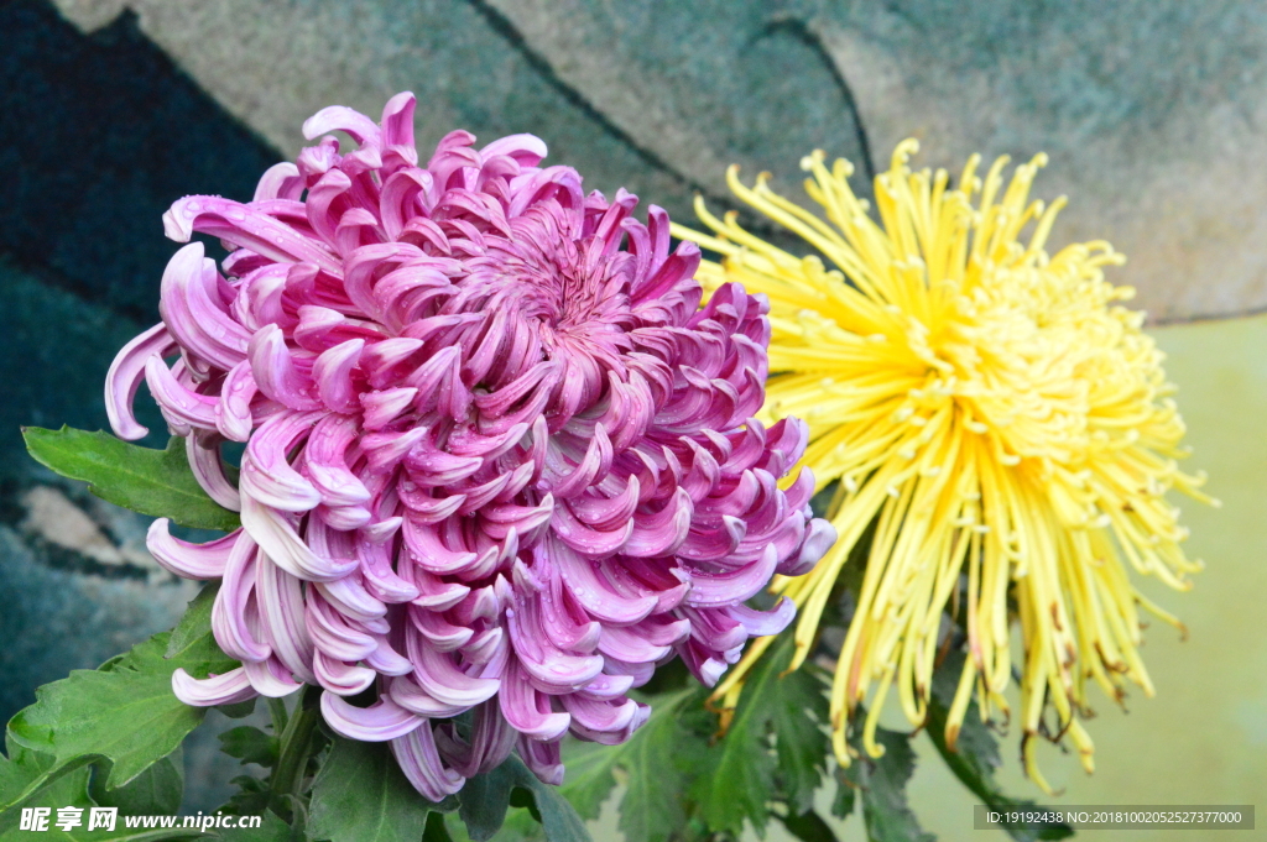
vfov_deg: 9.6
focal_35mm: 142
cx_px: 634
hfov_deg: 14.4
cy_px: 421
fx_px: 5011
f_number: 16
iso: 3600
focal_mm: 95
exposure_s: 1/250
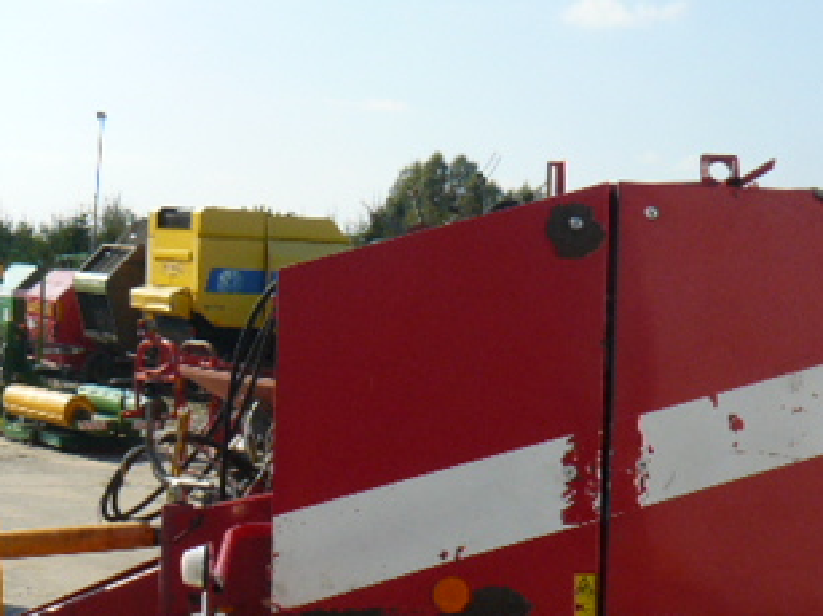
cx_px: 579
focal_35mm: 75
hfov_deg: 25.8
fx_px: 1782
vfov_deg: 19.6
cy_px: 420
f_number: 5.6
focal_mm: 6
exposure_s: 1/400
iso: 100
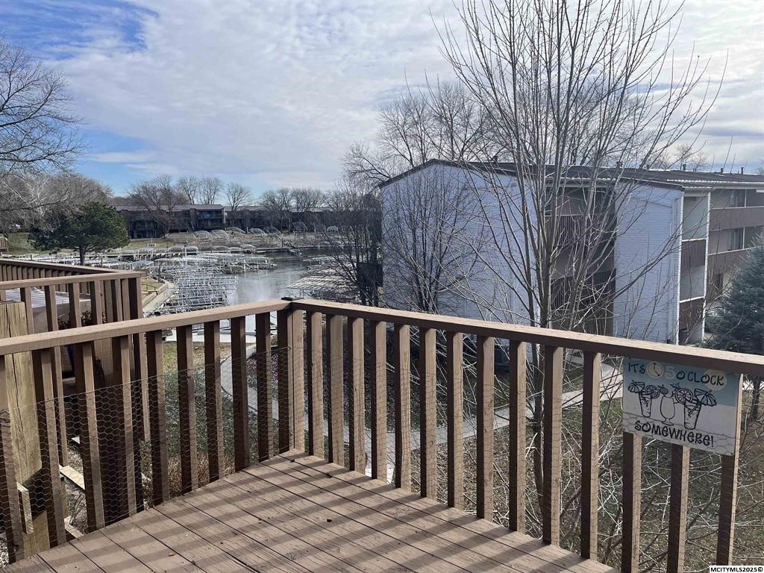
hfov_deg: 67.3
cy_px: 286
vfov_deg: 53.1
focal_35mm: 26
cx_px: 382
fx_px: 574
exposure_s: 1/2101
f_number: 1.6
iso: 50
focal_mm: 5.1
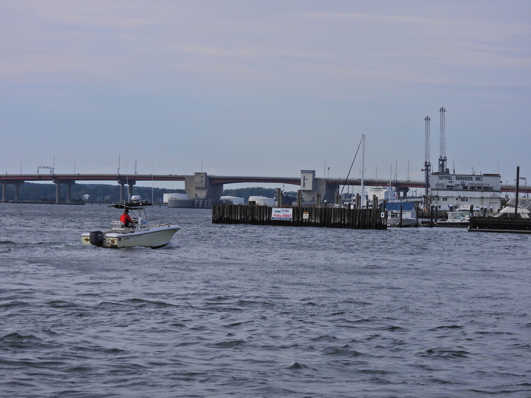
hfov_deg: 15.8
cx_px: 266
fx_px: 1917
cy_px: 199
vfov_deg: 11.9
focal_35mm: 125
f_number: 4
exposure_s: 1/1600
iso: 100
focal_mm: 22.3
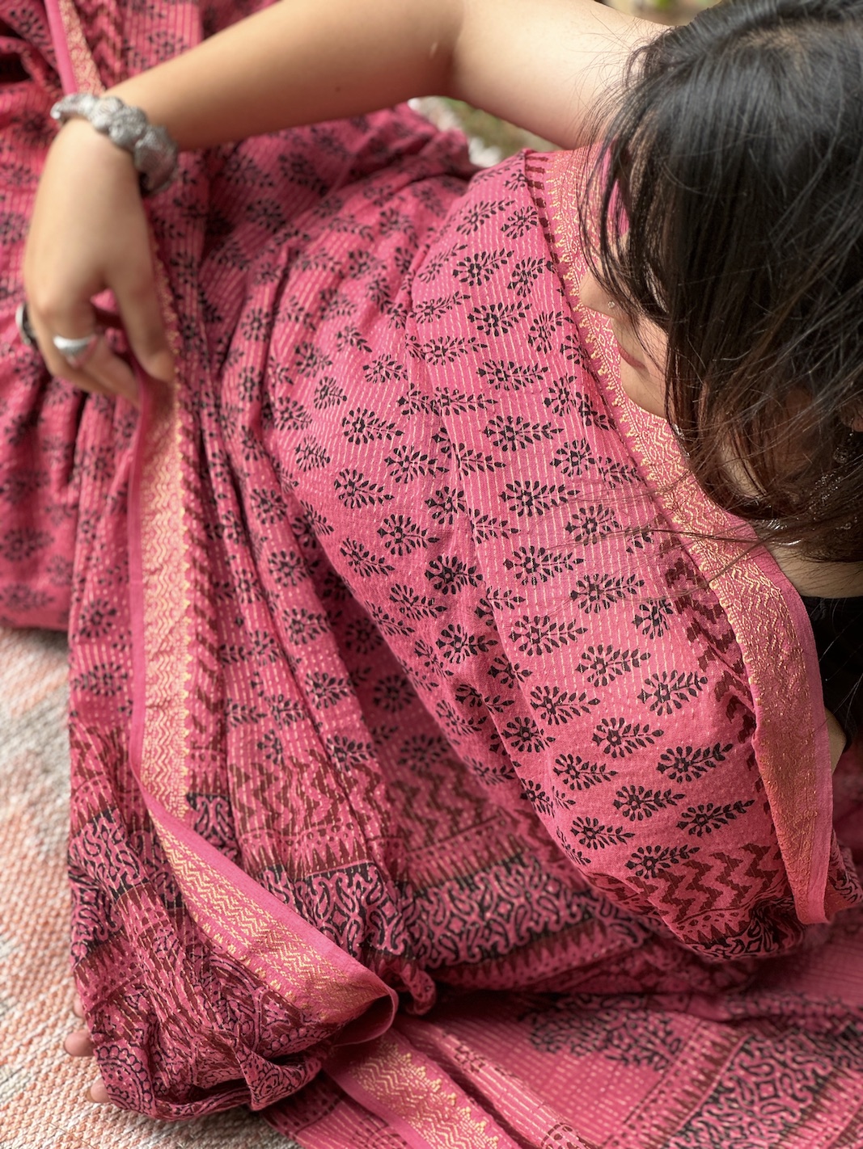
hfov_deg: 19.1
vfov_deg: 25.3
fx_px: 2559
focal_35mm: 77
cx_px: 432
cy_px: 574
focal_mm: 9
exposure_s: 1/99
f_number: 2.8
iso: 32
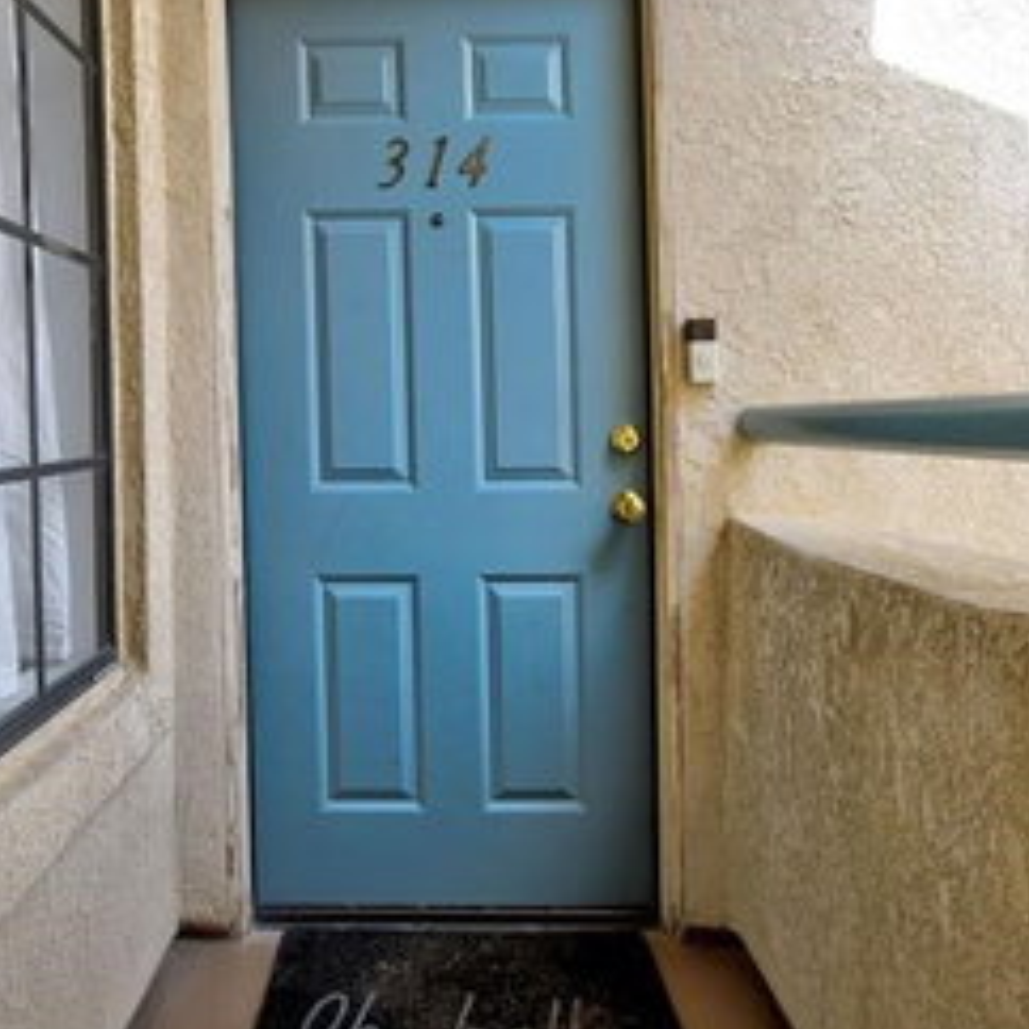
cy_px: 425
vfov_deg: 58.7
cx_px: 442
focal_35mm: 27
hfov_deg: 58.8
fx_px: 908
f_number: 9
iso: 1250
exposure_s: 1/320
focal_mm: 11
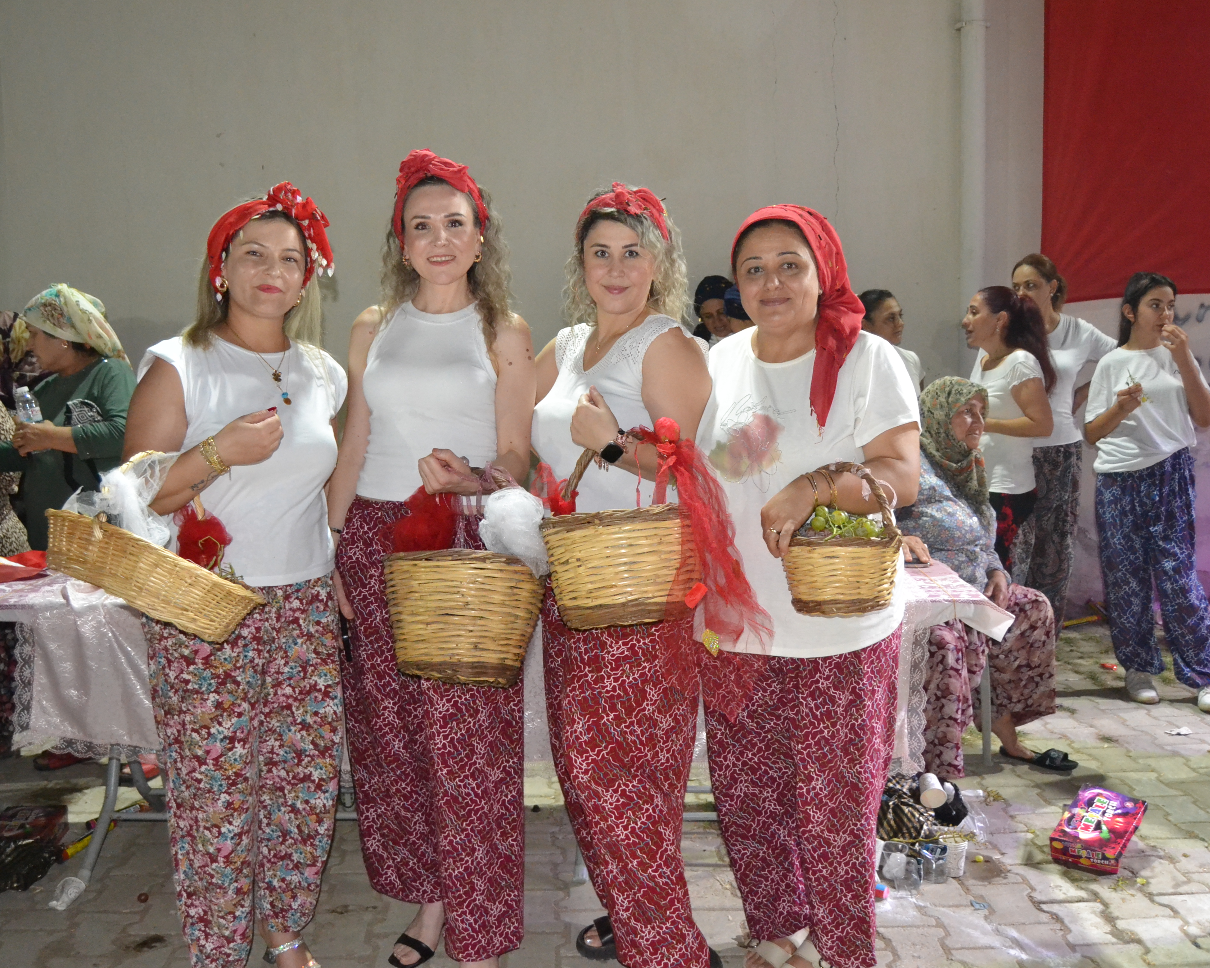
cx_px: 592
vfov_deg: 47.1
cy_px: 475
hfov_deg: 57.2
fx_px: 1110
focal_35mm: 31
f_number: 3.5
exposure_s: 1/60
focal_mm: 18
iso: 3200
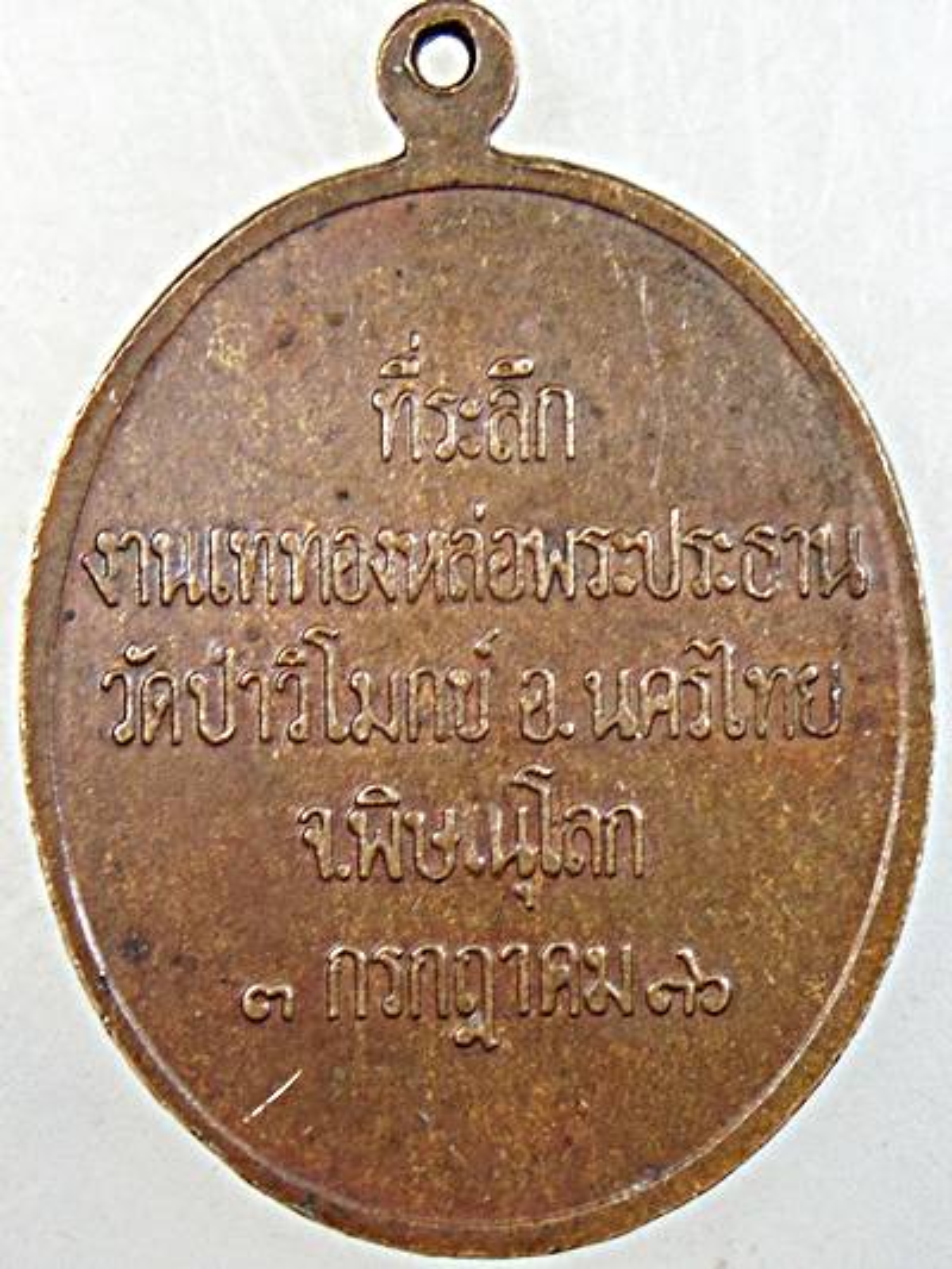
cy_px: 634
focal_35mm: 71
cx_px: 476
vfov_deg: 27.4
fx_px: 2602
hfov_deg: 20.7
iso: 80
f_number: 3.7
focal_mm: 12.8
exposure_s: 1/50
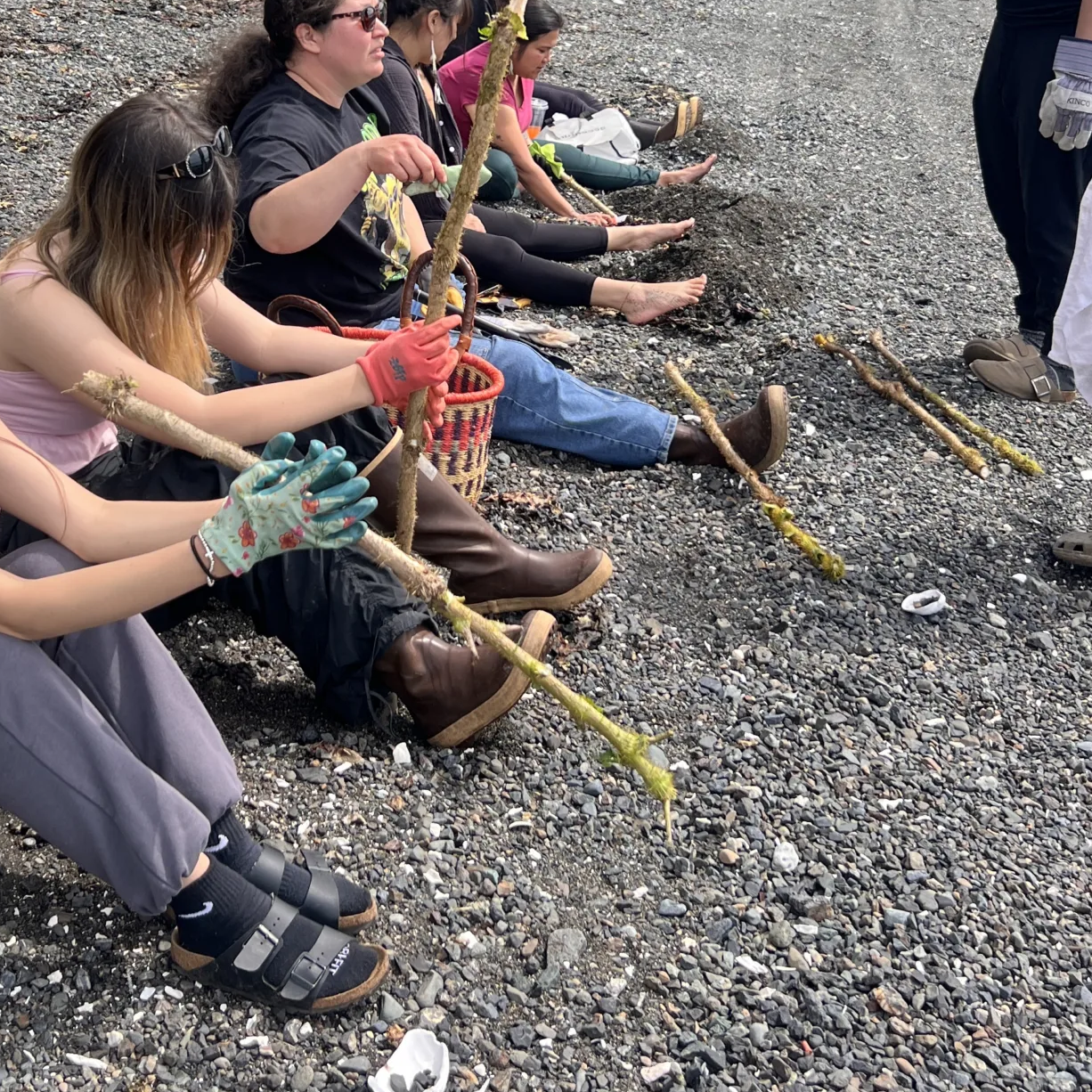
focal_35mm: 48
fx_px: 1713
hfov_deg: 35.3
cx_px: 477
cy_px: 275
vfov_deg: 34.6
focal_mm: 5.7
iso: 50
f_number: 1.5
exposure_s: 1/1431
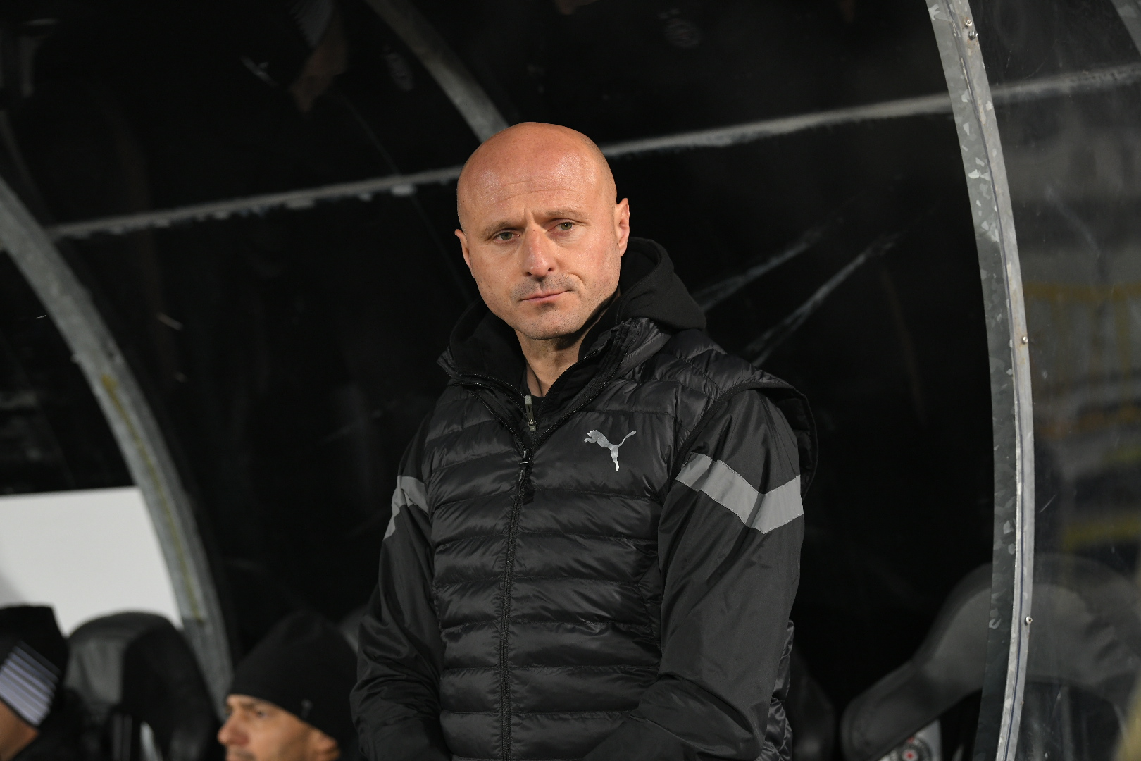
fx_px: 3233
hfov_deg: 20.0
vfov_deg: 13.4
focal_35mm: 102
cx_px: 570
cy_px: 380
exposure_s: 1/400
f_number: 4
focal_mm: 102
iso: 2000
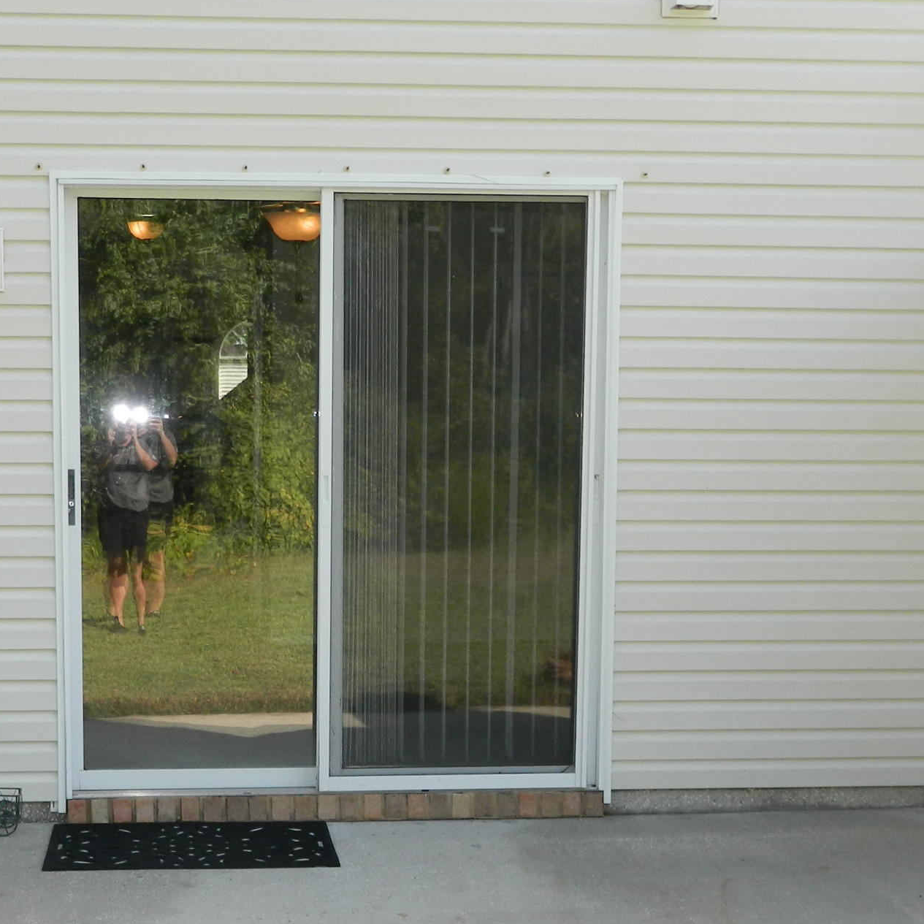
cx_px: 327
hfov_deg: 26.4
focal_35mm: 65
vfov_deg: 26.3
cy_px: 654
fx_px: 1963
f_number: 3.2
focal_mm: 5.6
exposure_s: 1/400
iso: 110
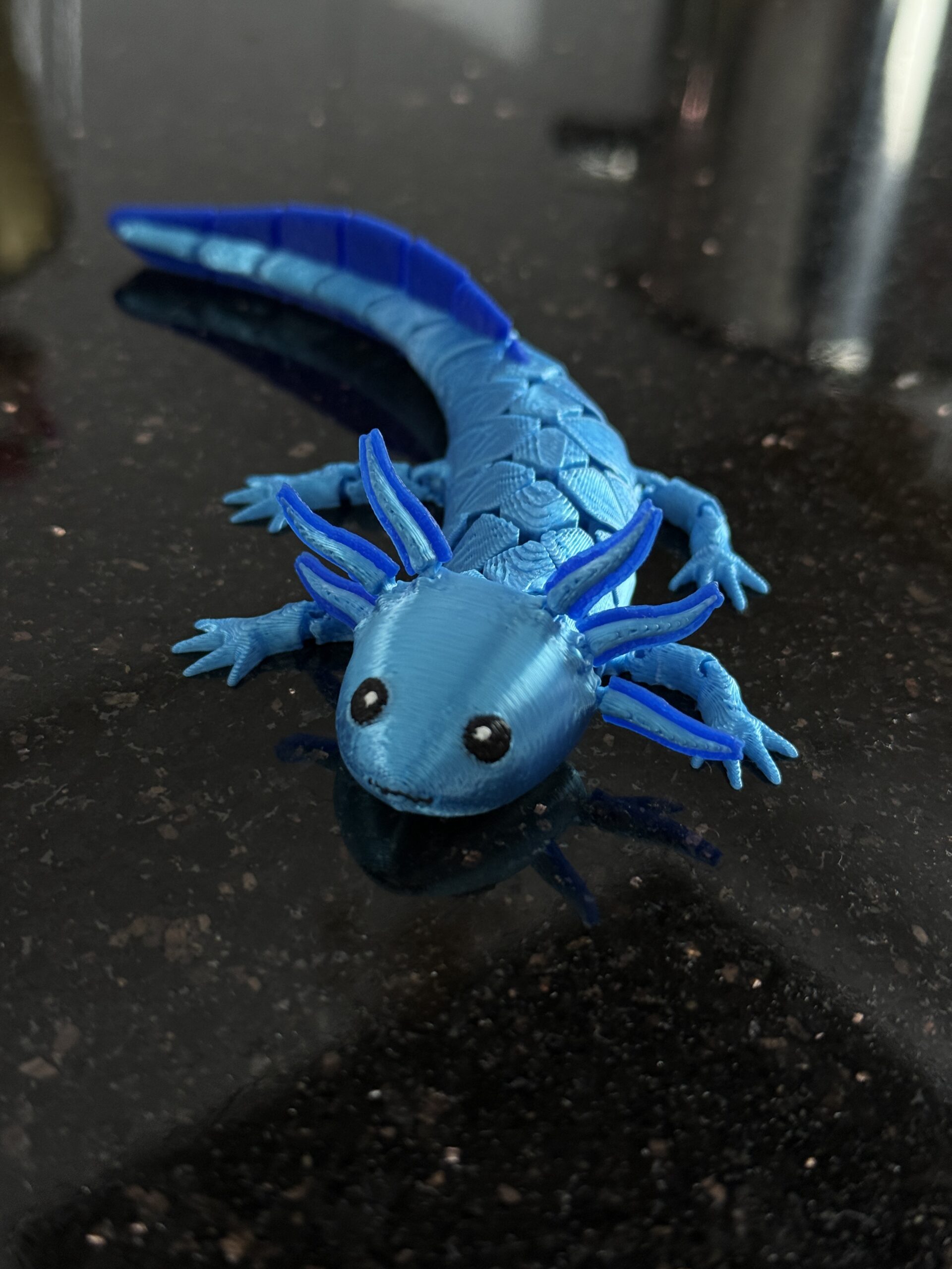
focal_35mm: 48
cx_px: 476
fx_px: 1760
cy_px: 634
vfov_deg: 39.7
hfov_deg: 30.3
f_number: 1.78
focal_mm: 6.76
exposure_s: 1/60
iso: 125
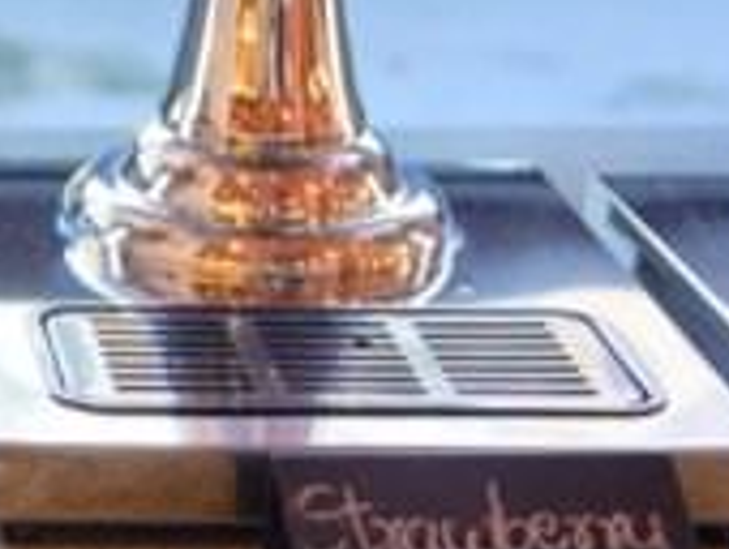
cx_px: -502
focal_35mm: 176
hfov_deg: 10.7
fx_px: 3703
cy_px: -407
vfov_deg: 8.2
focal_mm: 31.1
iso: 100
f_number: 2.8
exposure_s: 1/40
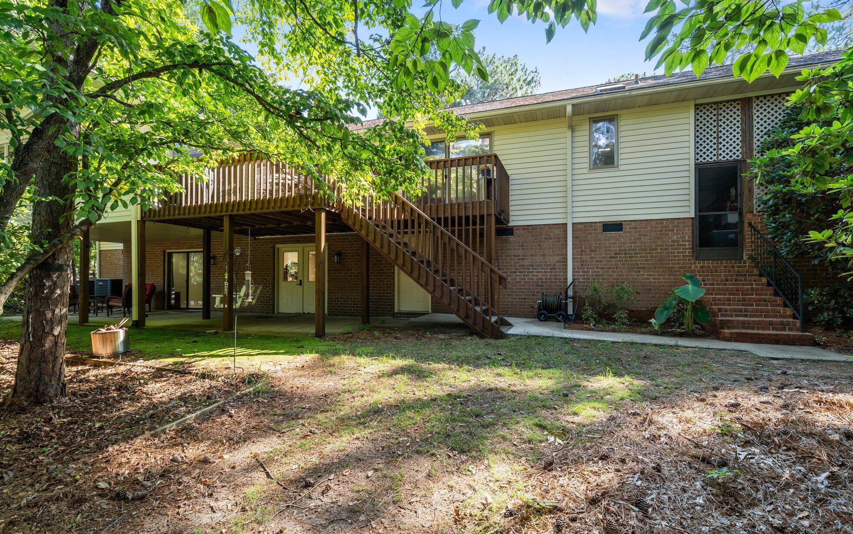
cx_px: 417
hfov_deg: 94.3
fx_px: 395
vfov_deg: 68.0
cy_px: 278
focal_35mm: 17
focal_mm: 16
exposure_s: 1/50
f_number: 8
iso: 400
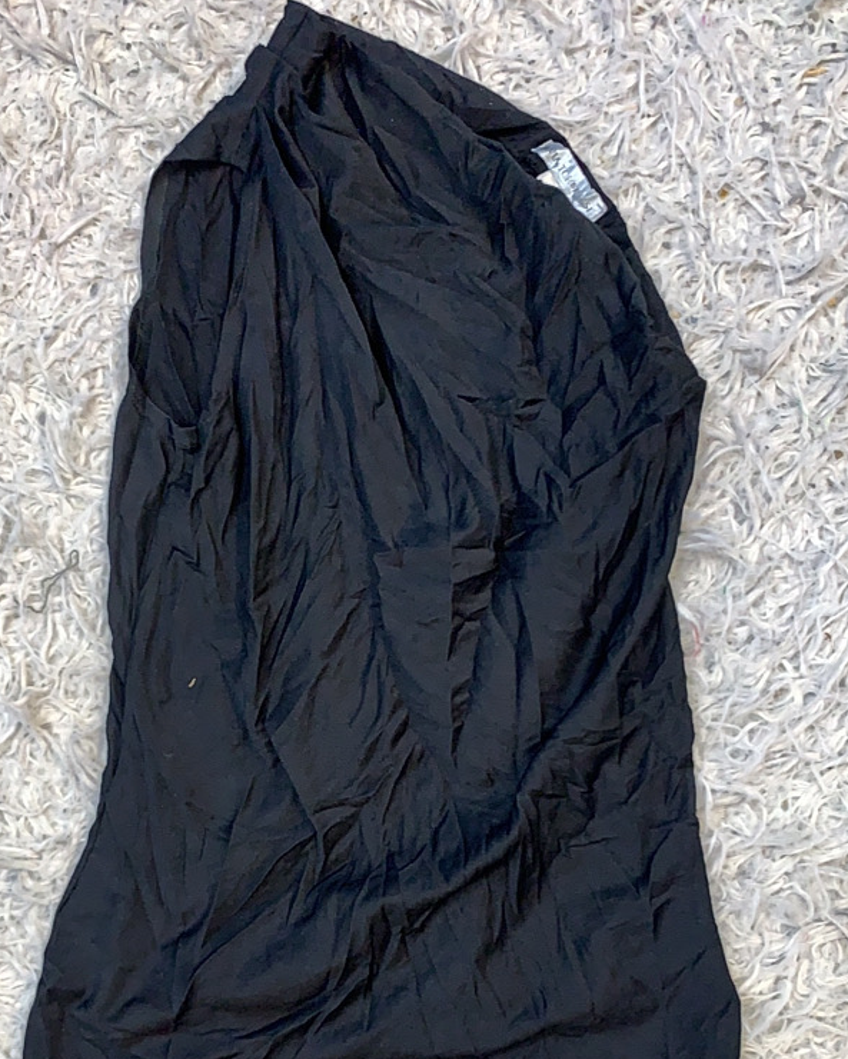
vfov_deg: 48.3
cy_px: 706
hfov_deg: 40.1
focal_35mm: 37
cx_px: 399
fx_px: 1161
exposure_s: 1/100
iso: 80
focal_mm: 4.25
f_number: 1.8
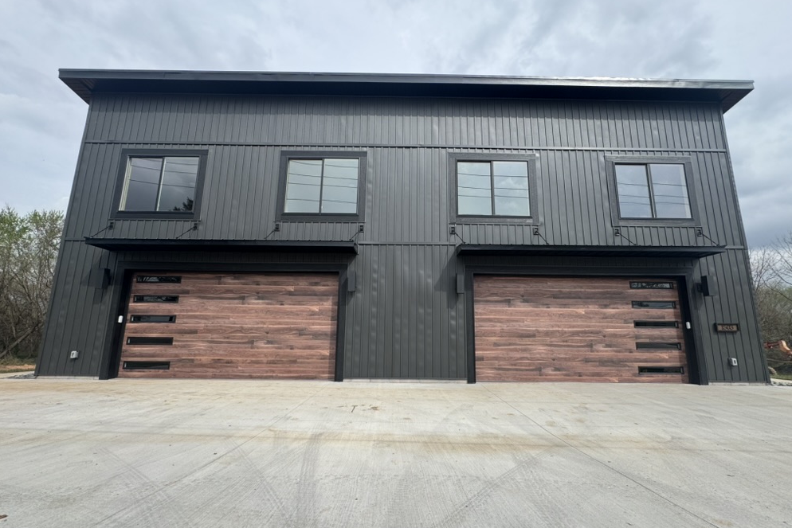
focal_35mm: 15
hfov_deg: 100.4
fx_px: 330
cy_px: 288
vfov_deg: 77.2
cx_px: 405
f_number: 2.2
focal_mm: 2.22
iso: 40
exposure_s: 1/1567
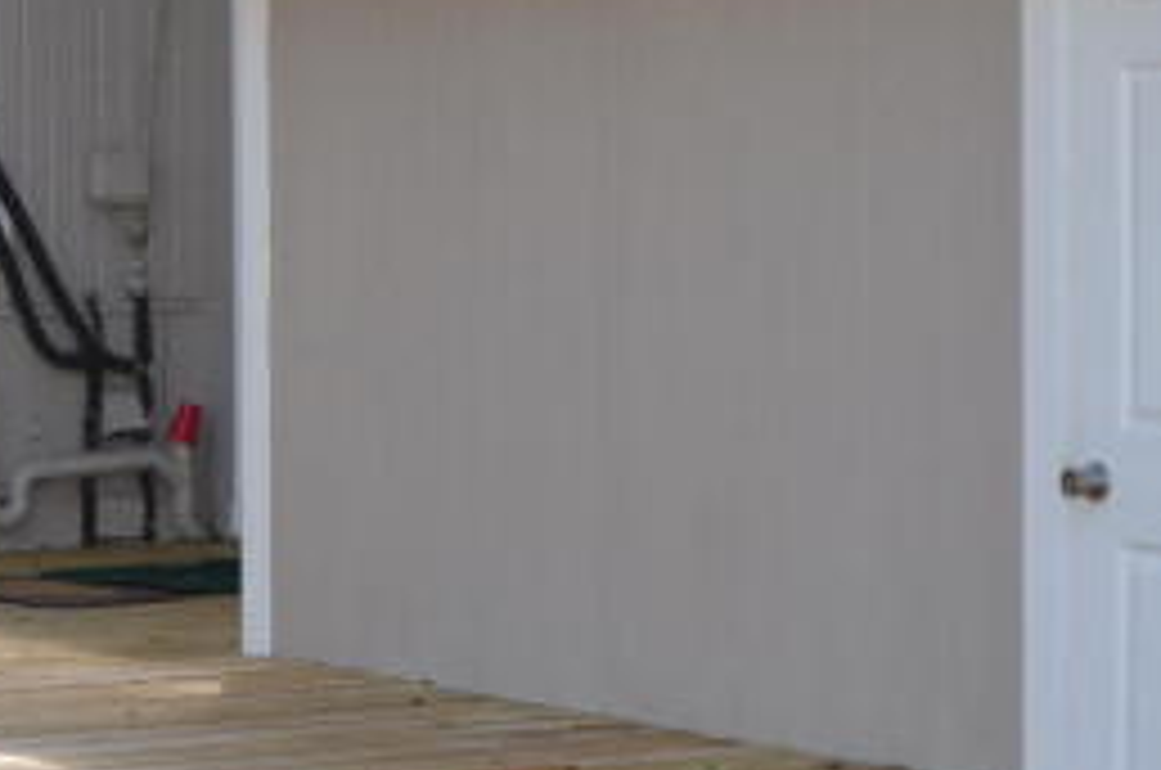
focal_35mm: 121
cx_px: -61
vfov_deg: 11.2
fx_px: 3895
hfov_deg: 16.5
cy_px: 45
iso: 110
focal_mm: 18
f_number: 4
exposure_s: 1/125
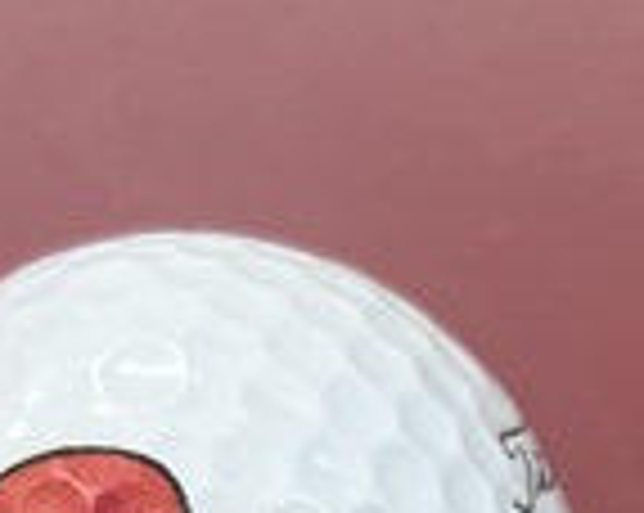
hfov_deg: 12.8
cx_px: 1022
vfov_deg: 9.0
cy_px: 1472
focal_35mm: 142
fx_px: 2703
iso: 50
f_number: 1.5
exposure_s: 1/121
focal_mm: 5.7
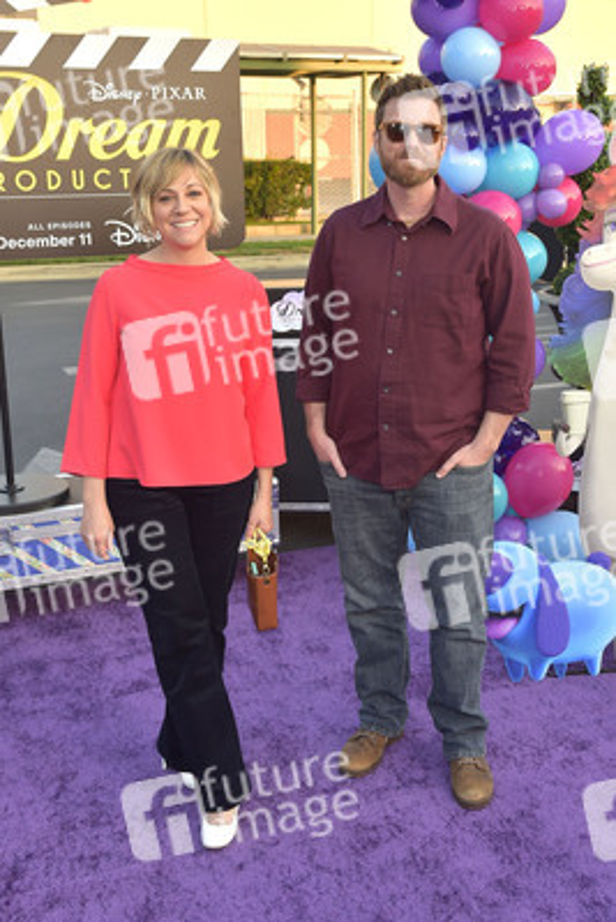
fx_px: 872
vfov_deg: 55.8
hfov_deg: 38.9
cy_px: 461
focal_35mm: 34
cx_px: 308
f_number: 6.3
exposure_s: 1/250
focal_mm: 34
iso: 640
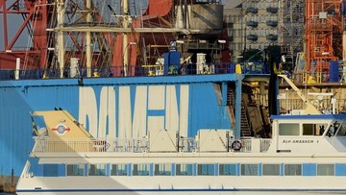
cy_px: -121
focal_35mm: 674
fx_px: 6187
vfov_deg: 1.8
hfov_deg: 3.2
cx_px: 299
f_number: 10
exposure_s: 1/500
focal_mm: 145
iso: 200
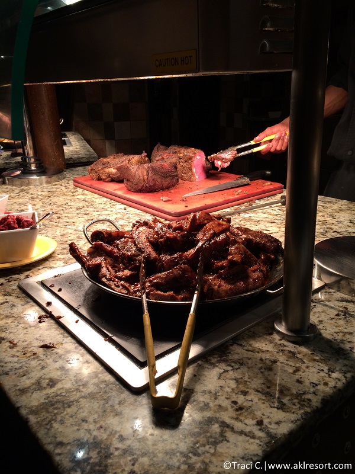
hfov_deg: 48.2
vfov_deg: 61.7
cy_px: 237
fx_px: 397
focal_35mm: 29
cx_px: 178
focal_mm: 4.15
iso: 50
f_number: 2.2
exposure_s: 1/60
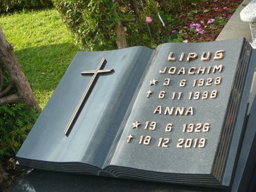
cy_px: 96
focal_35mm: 55
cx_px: 128
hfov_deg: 34.9
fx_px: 407
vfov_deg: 26.6
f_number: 3.5
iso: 80
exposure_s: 1/160
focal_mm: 8.2
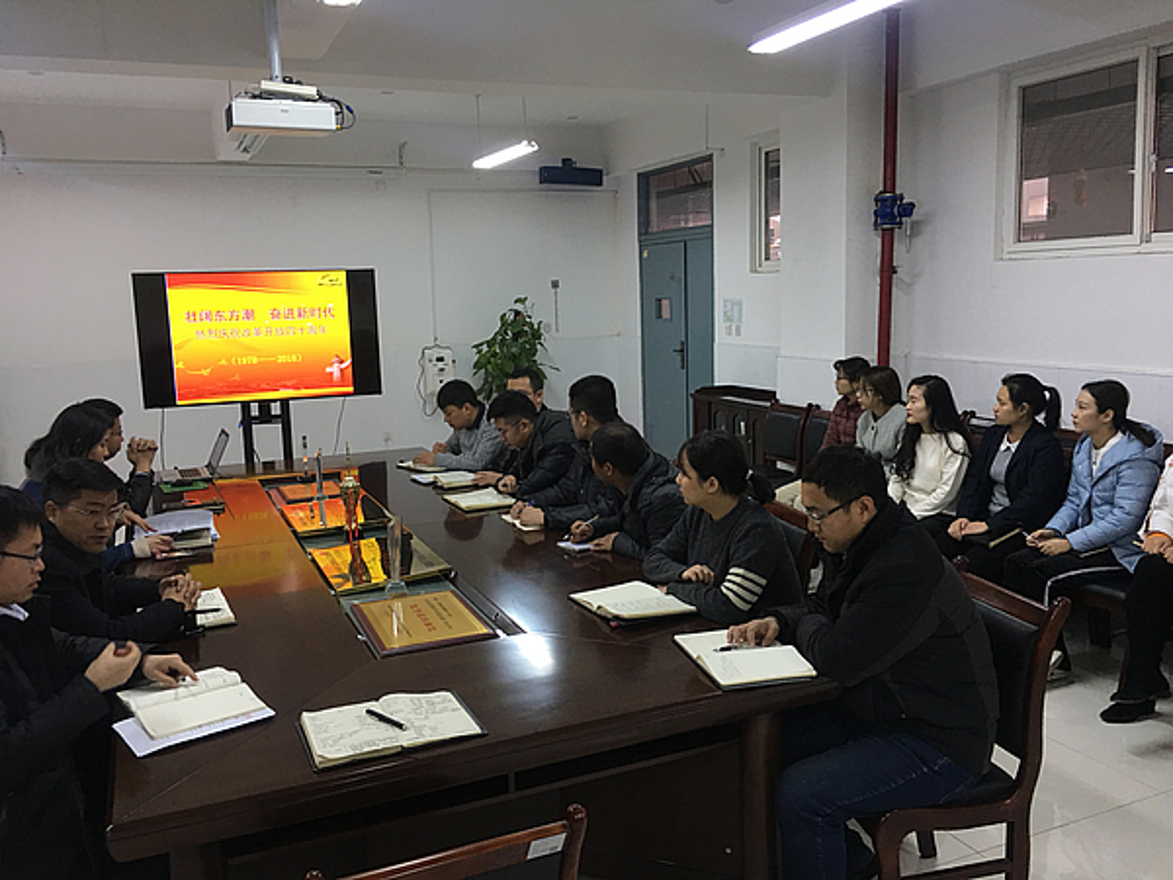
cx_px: 586
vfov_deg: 48.2
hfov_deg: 61.7
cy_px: 440
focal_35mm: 29
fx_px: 983
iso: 50
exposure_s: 1/33
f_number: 2.2
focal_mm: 4.15
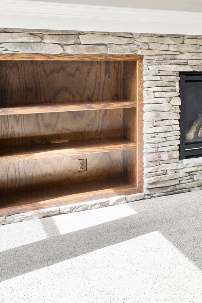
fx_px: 463
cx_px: 393
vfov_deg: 35.3
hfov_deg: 17.9
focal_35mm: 55
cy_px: 69
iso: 640
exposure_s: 1/30
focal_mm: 16
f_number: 9
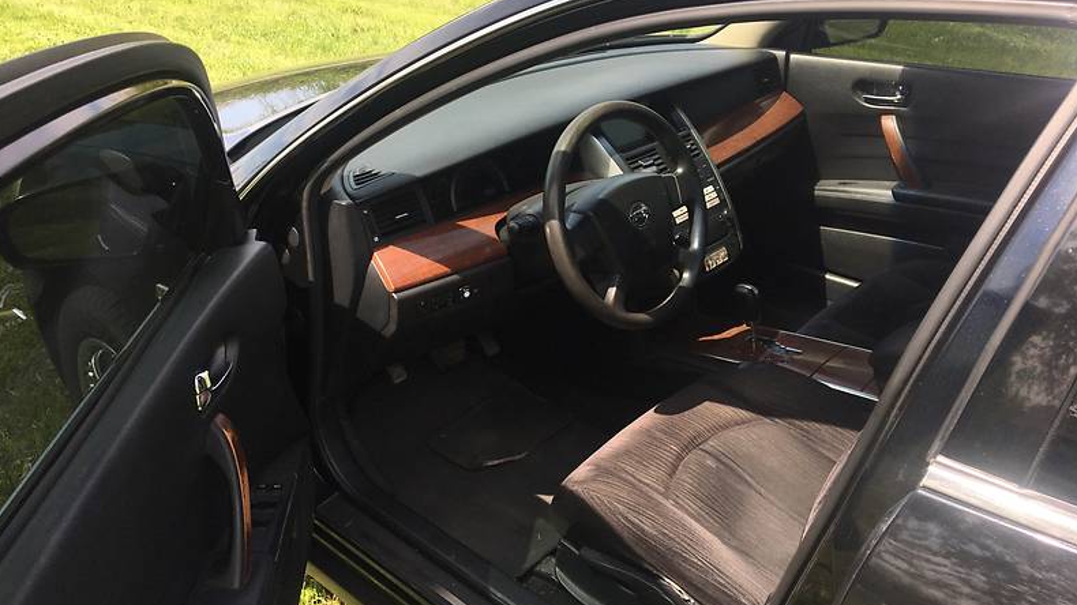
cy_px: 293
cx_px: 536
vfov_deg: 36.7
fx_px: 914
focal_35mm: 32
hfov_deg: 61.0
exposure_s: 1/746
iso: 25
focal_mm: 4.2
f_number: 2.2
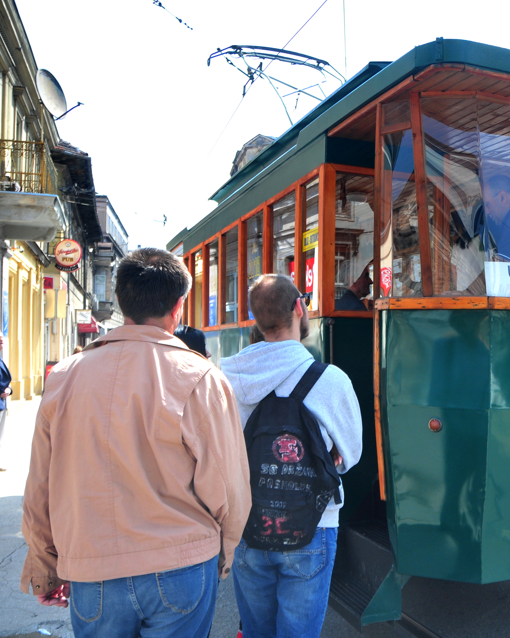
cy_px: 315
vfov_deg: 46.8
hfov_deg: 35.4
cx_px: 481
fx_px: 736
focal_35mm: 39
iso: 200
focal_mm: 18
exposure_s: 1/500
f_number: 3.5
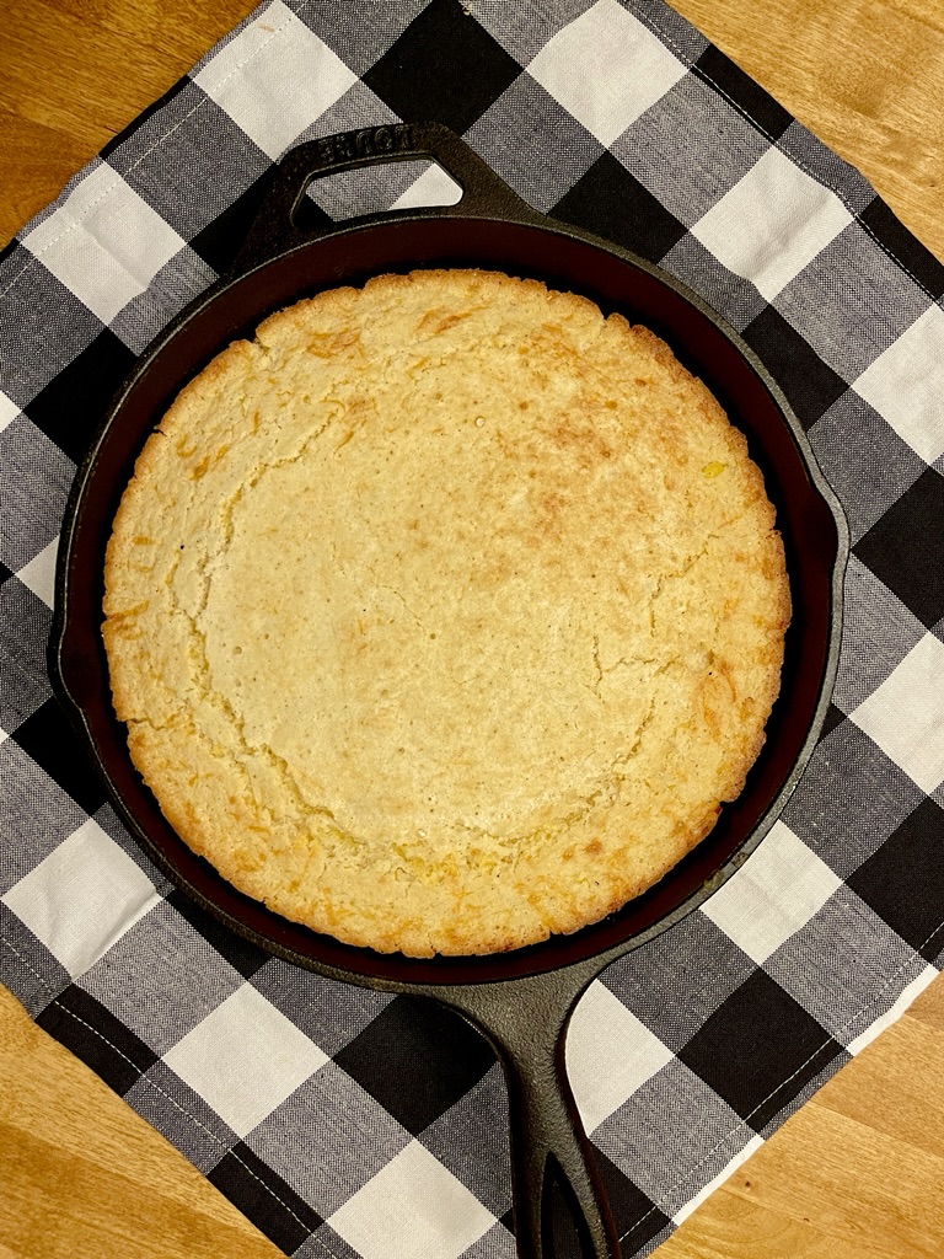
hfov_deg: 54.9
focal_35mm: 25
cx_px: 472
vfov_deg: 69.4
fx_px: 909
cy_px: 630
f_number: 1.6
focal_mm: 5.1
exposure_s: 1/60
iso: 200
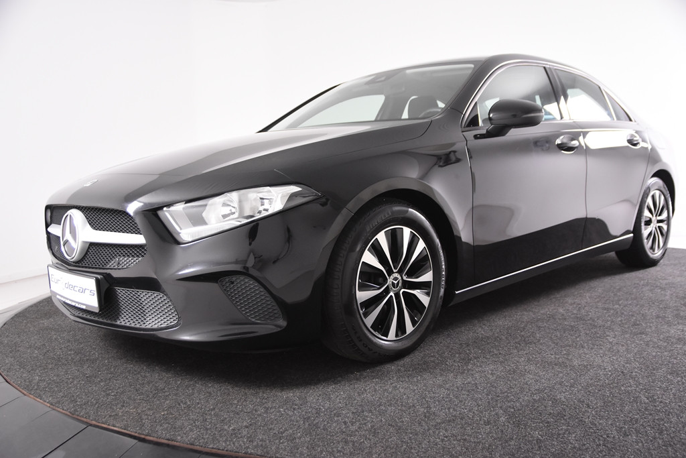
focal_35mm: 33
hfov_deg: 57.2
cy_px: 229
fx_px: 629
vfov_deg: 40.0
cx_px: 343
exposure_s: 1/50
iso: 1600
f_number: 3.5
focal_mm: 22
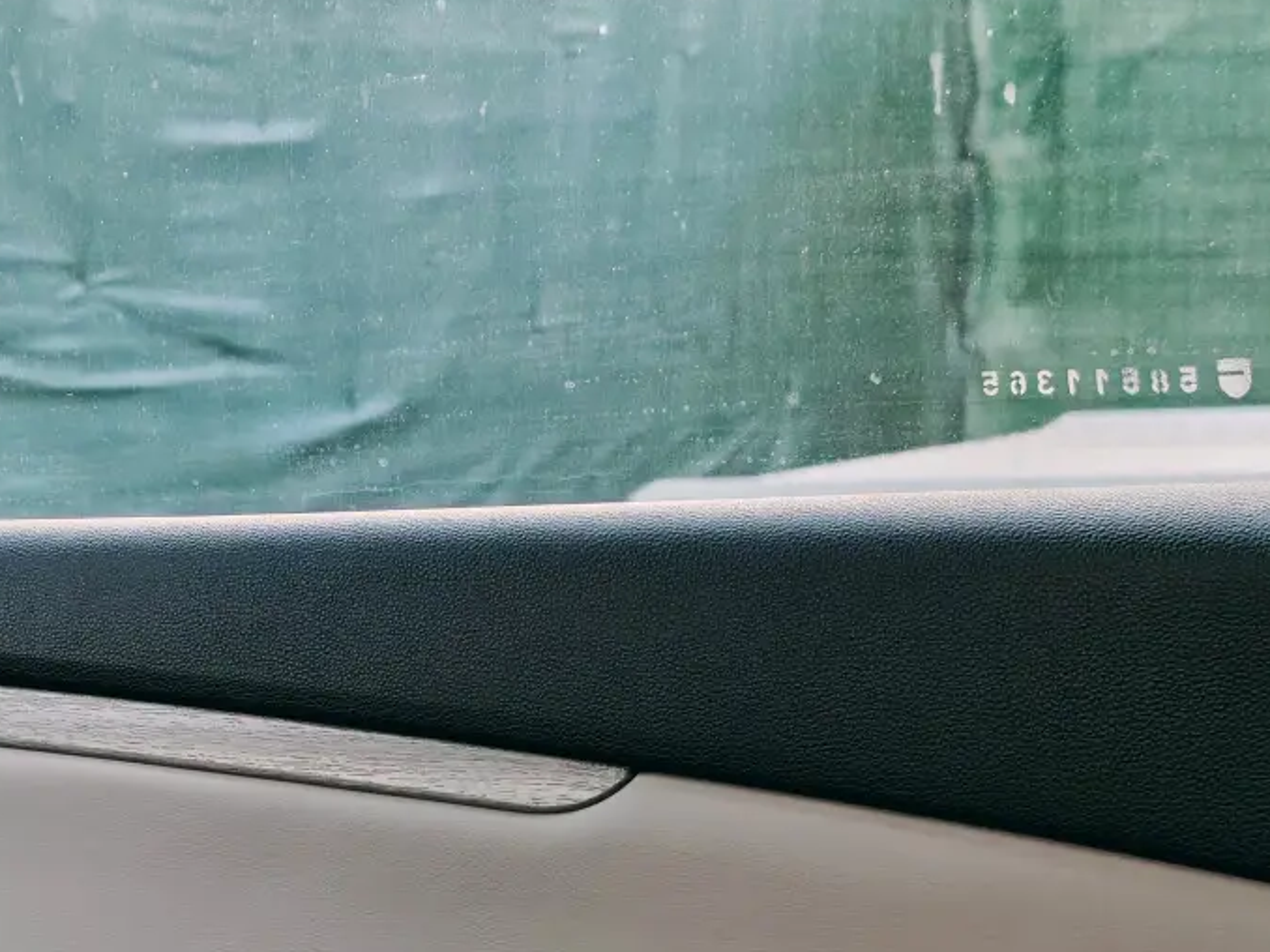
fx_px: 3741
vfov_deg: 14.2
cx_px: 69
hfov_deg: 18.9
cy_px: 999
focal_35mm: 102
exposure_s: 1/250
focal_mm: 6.83
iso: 64
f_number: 2
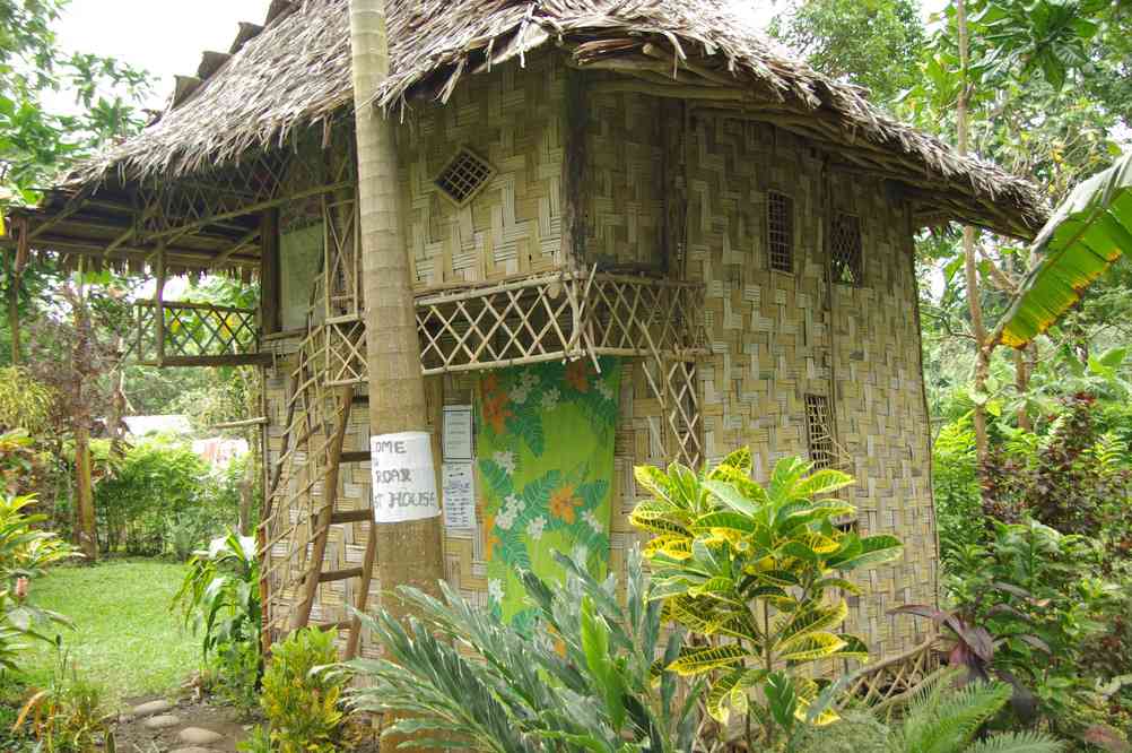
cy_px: 376
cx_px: 566
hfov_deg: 51.3
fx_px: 1178
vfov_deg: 35.4
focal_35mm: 38
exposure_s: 1/45
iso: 100
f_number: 4
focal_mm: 25
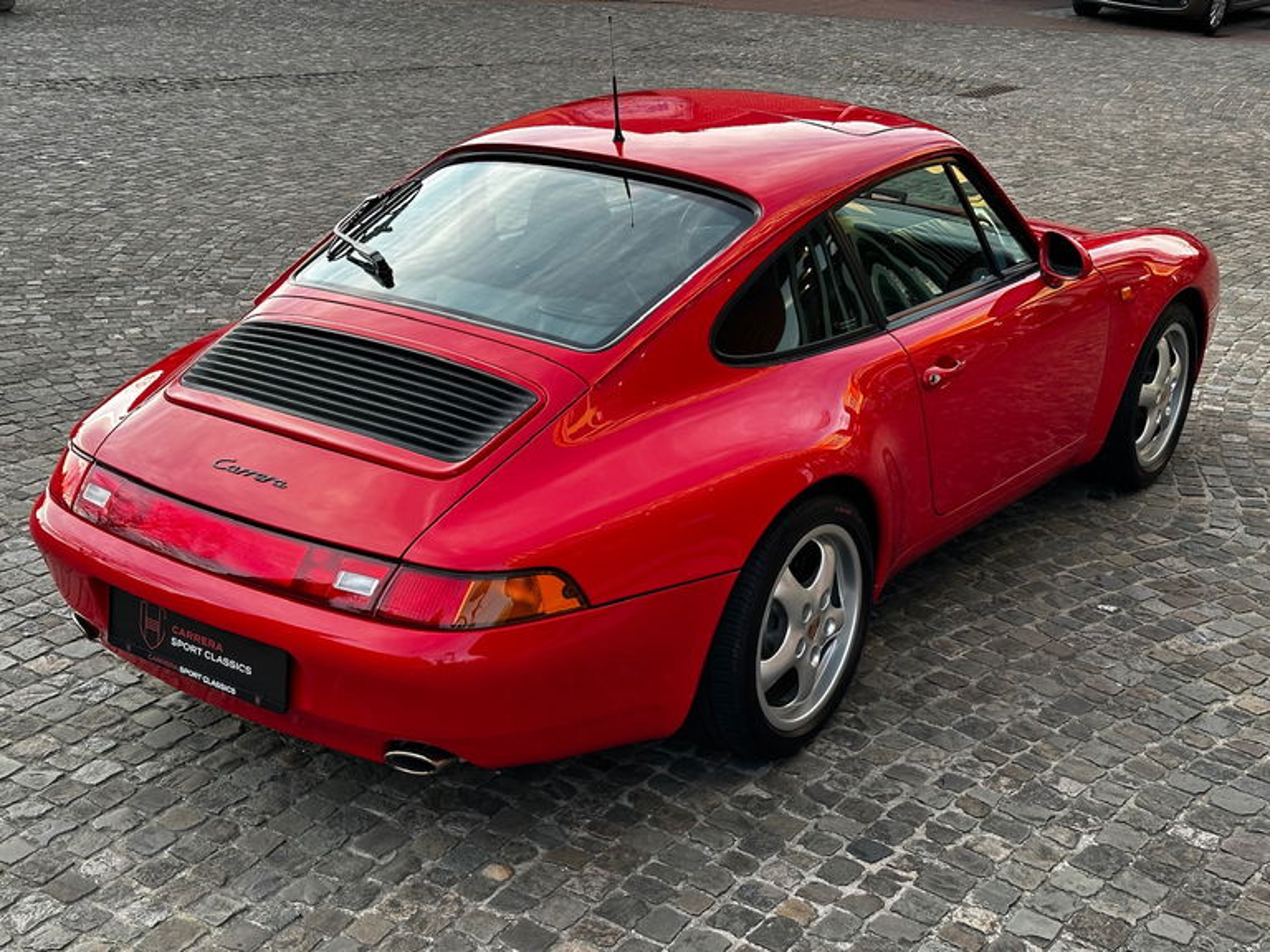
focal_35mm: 48
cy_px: 476
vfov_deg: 30.3
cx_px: 635
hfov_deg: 39.7
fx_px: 1761
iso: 50
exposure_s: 1/148
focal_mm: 6.86
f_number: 1.78
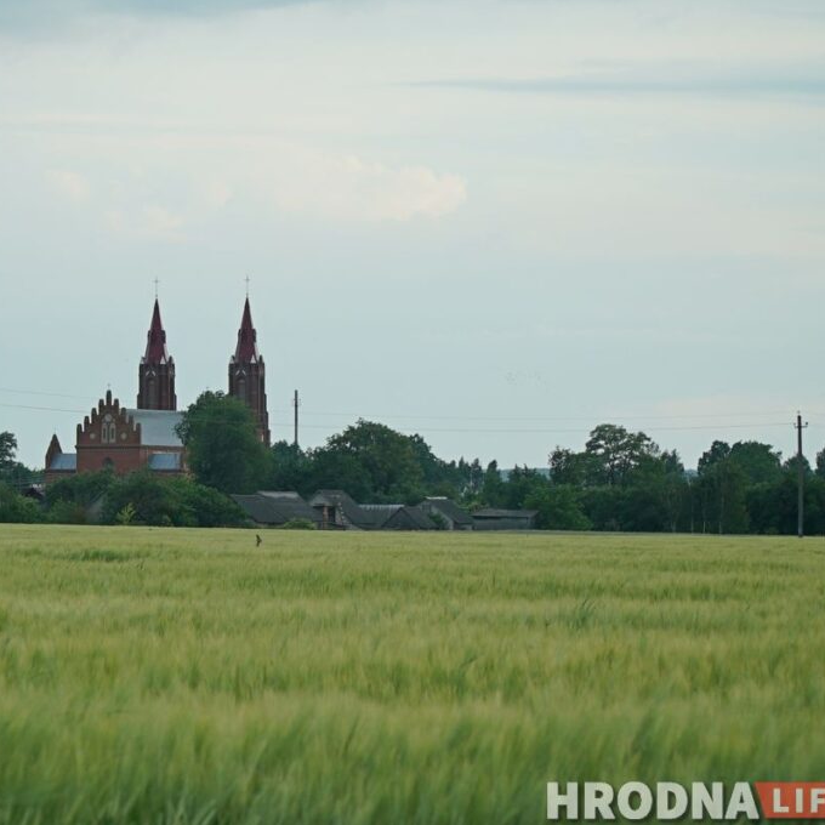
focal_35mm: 155
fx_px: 4179
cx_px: 245
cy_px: 412
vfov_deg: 11.3
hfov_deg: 11.3
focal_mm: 81
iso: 160
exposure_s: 1/200
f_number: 7.1
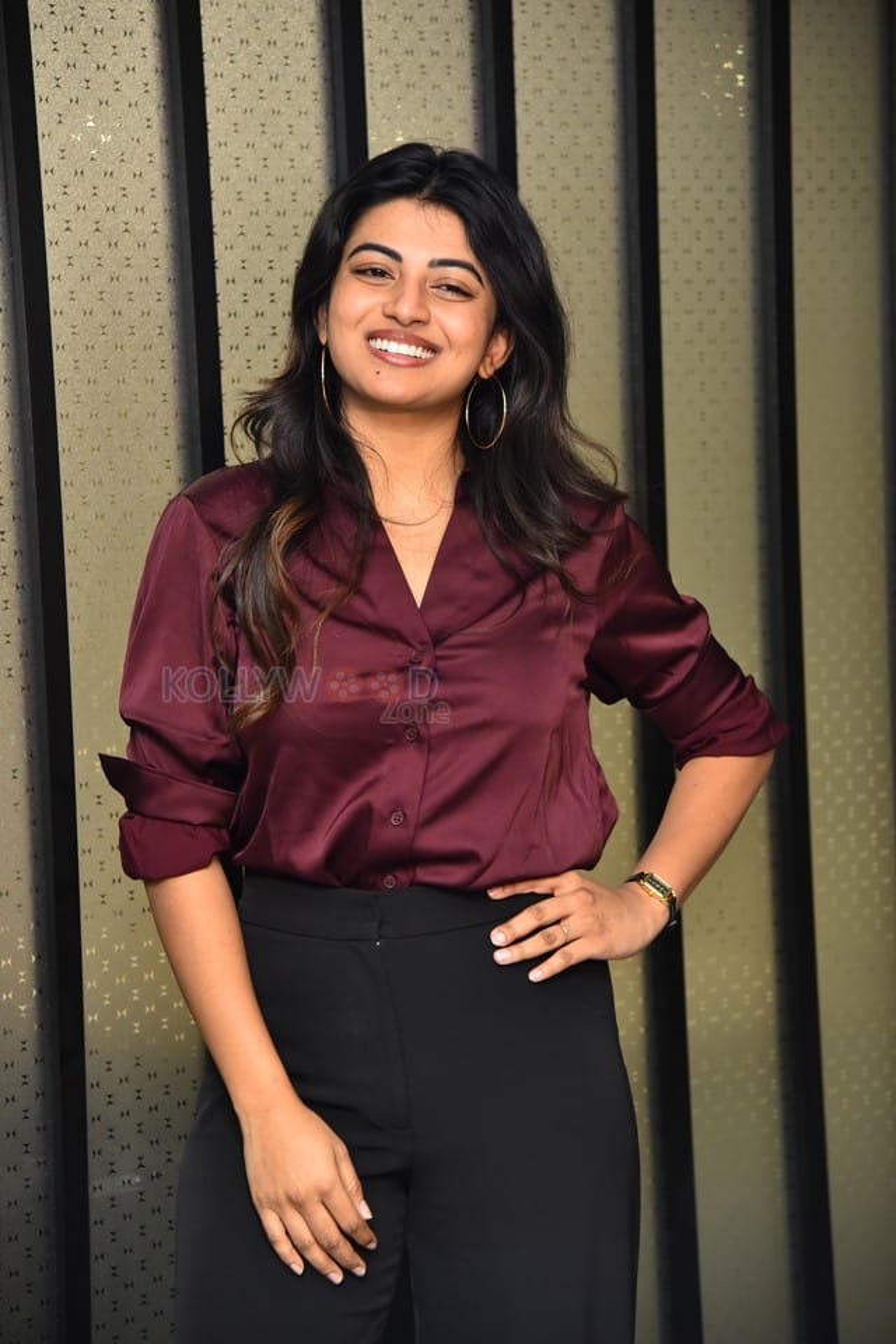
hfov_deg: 14.0
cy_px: 672
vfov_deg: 20.8
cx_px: 448
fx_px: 3658
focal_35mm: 98
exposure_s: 1/125
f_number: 4
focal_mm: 98
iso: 1600
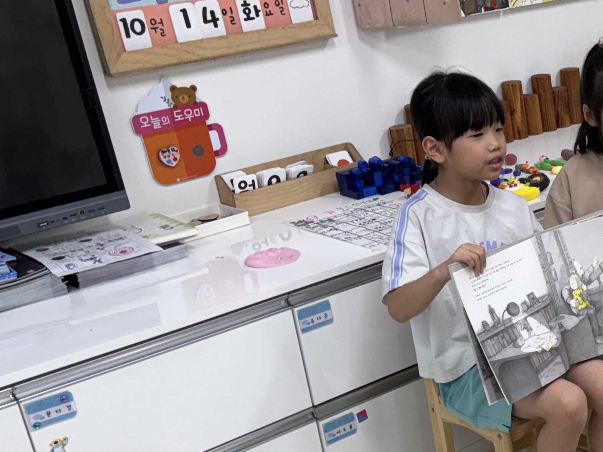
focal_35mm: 67
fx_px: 1167
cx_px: 708
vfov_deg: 21.5
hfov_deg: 26.1
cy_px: 402
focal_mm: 5.96
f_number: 1.6
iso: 80
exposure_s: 1/120
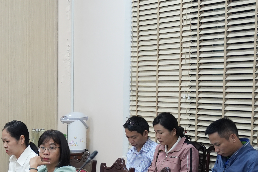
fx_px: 957
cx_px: -105
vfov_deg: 10.2
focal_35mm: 133
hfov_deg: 14.5
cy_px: 166
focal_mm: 37.7
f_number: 3.2
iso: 1000
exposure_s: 1/80
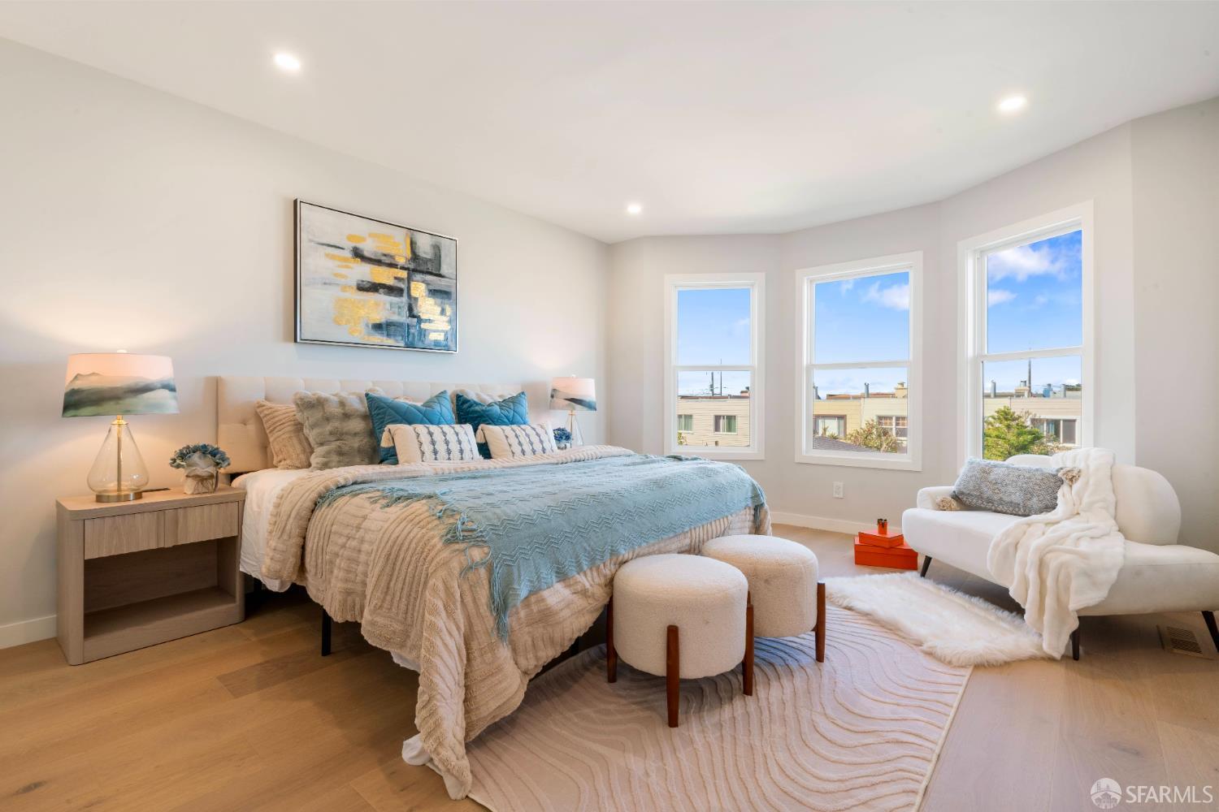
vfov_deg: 73.7
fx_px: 542
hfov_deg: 96.7
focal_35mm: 16
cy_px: 406
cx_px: 610
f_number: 16
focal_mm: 16
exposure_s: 1/4
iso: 320
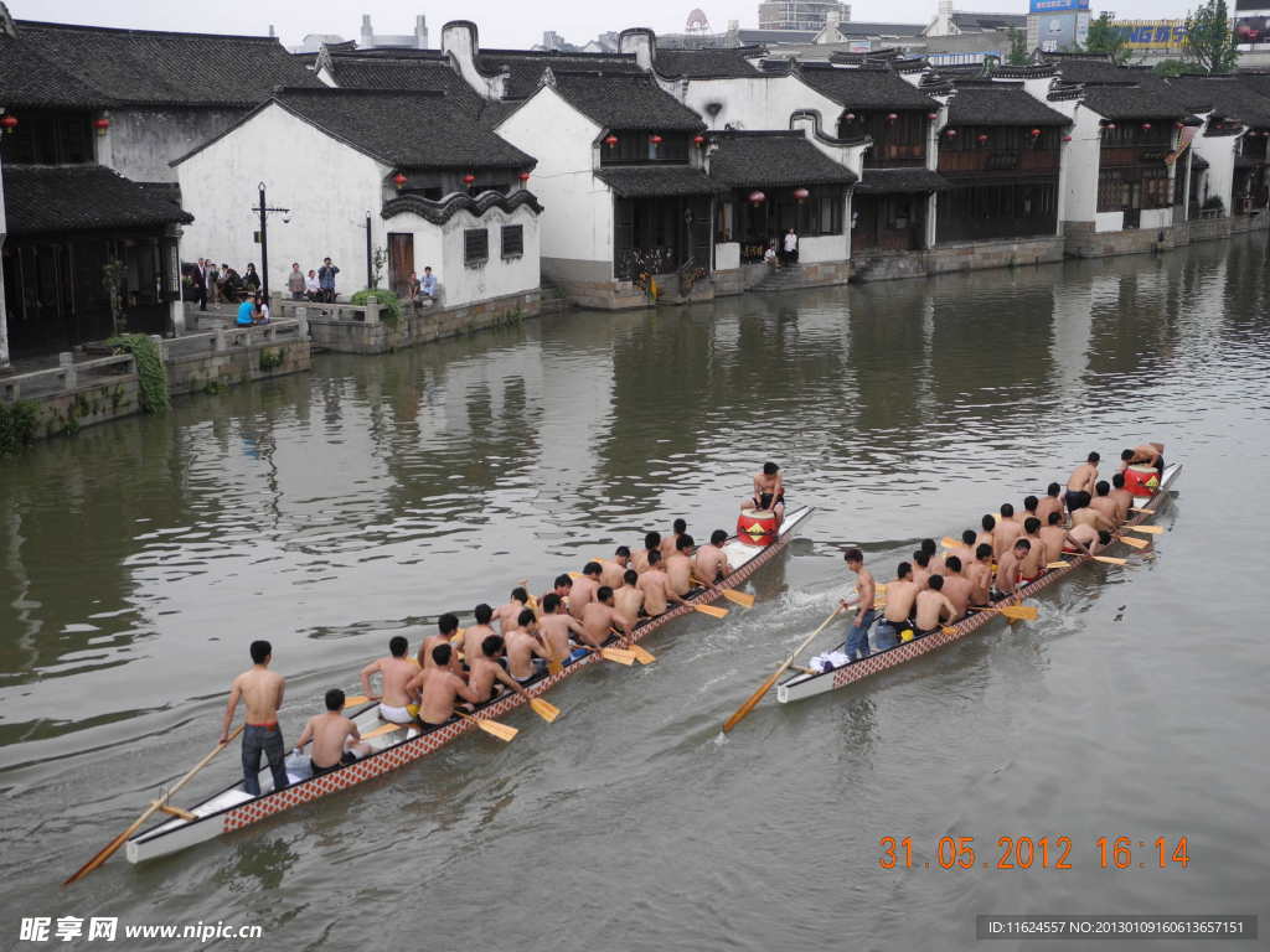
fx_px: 1834
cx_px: 635
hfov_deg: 38.2
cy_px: 476
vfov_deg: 29.1
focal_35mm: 50
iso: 117
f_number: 3.5
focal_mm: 10.7
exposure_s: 1/250
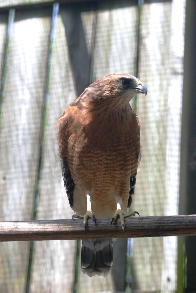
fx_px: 1002
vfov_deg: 16.6
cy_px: 146
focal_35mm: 123
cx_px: 98
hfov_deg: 11.2
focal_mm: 82
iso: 400
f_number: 5
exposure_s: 1/400
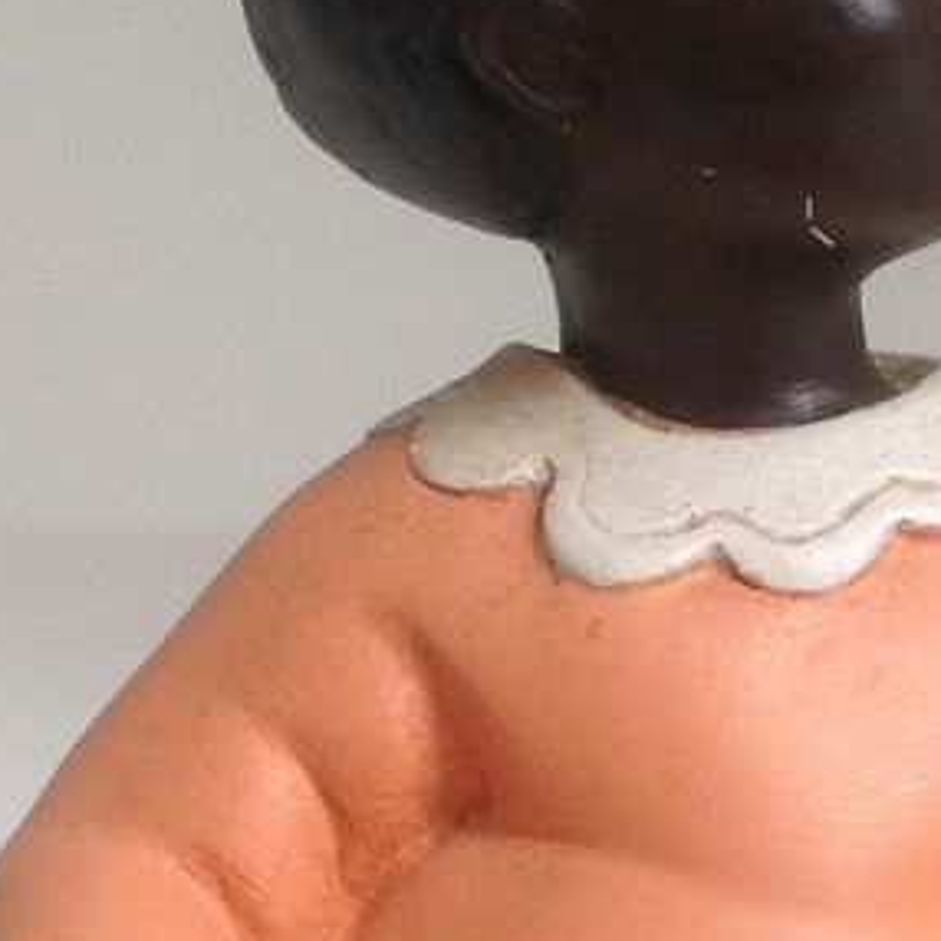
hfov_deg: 16.1
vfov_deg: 16.1
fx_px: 3322
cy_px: 683
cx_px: 678
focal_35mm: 108
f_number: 2.4
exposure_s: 1/120
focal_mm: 4.28
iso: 100
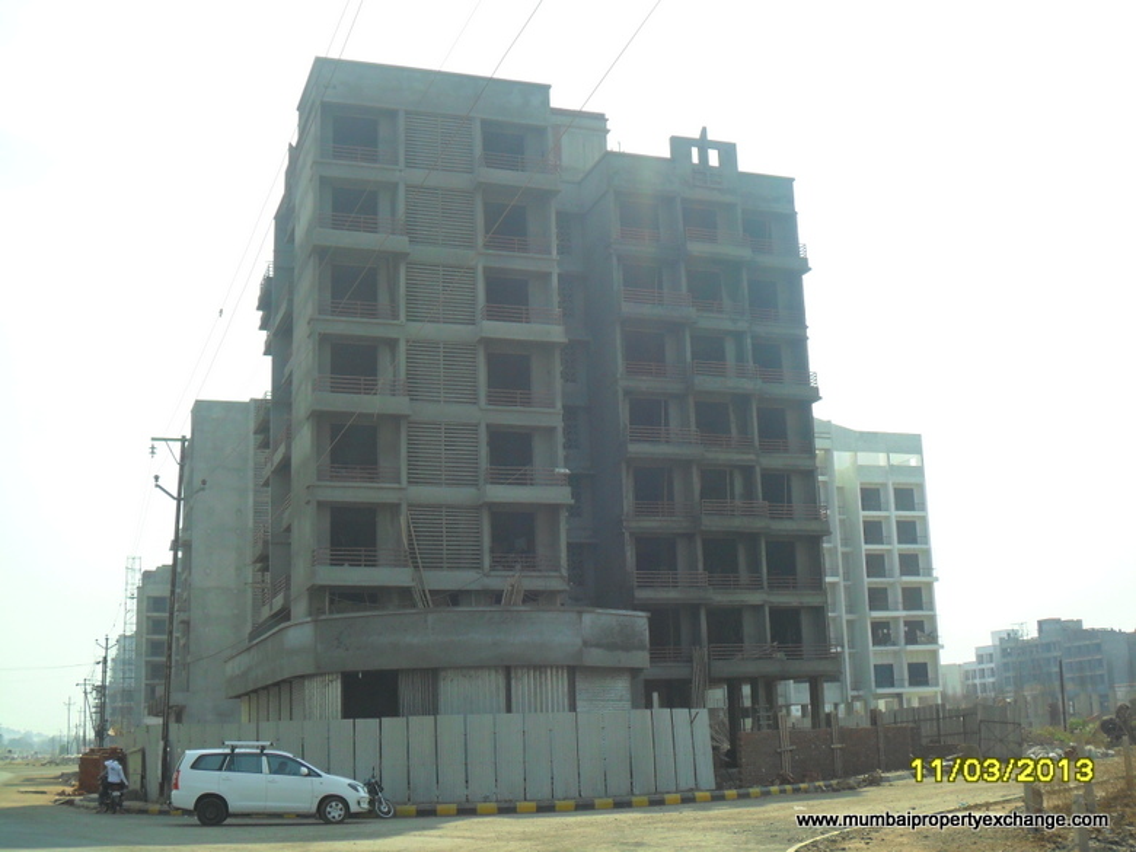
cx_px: 568
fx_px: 1444
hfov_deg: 42.9
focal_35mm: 44
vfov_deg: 32.9
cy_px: 426
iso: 100
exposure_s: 1/750
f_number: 4.5
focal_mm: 7.8
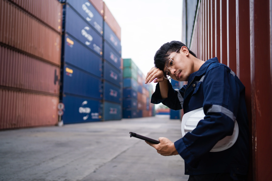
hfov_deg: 54.4
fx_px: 264
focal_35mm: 35
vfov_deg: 37.9
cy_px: 90
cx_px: 136
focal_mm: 35
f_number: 2.2
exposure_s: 1/1250
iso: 125
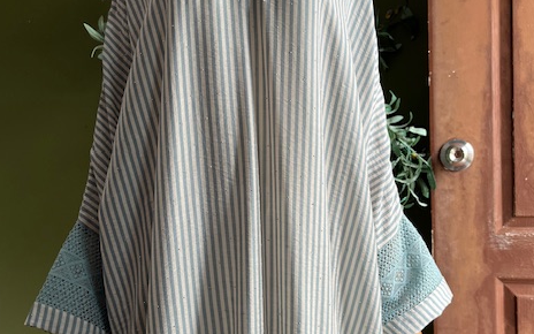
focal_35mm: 38
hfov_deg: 51.5
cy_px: 198
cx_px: 264
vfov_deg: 33.5
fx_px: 553
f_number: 1.6
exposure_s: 1/122
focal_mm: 5.1
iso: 80
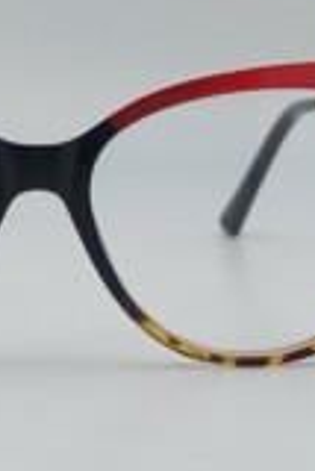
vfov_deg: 34.9
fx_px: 746
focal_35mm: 57
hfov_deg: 23.1
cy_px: 199
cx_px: 21
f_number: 1.8
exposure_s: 1/1296
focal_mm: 5.23
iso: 40
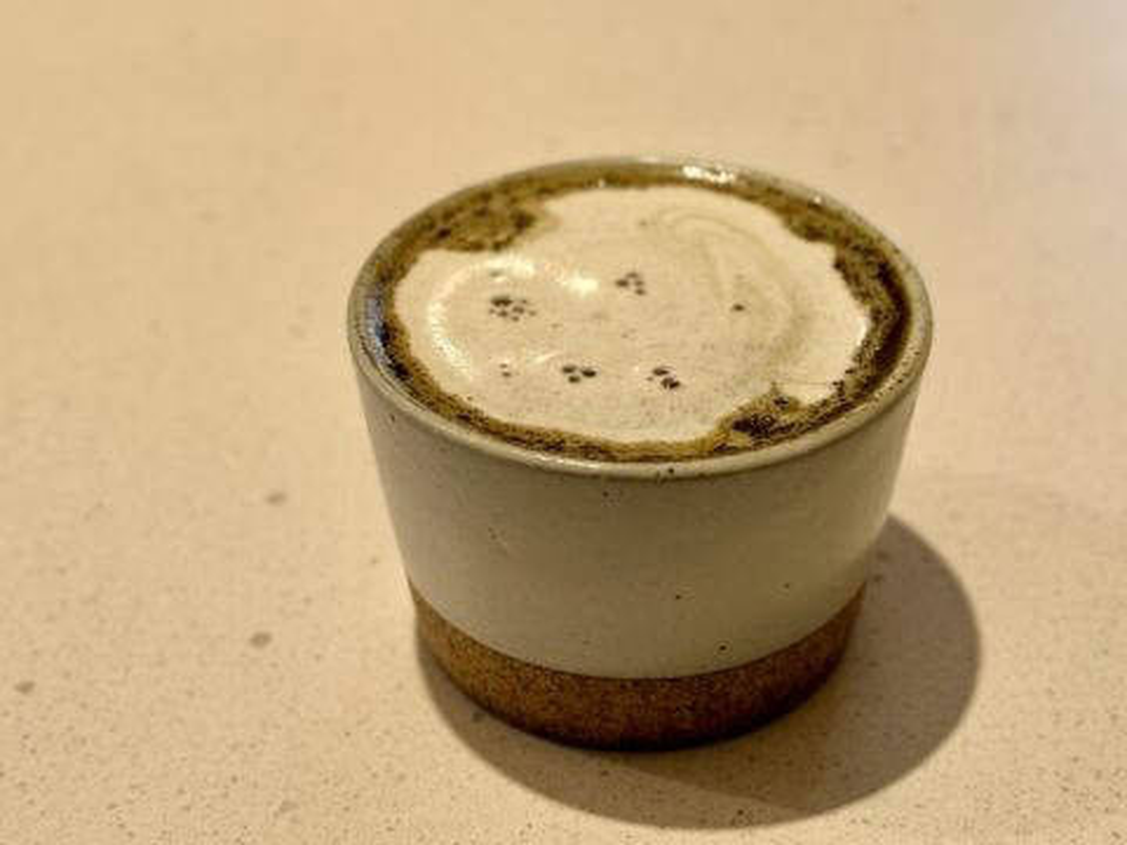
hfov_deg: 39.7
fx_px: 1563
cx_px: 564
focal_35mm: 48
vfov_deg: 30.3
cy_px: 422
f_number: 1.78
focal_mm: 6.76
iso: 50
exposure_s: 1/122
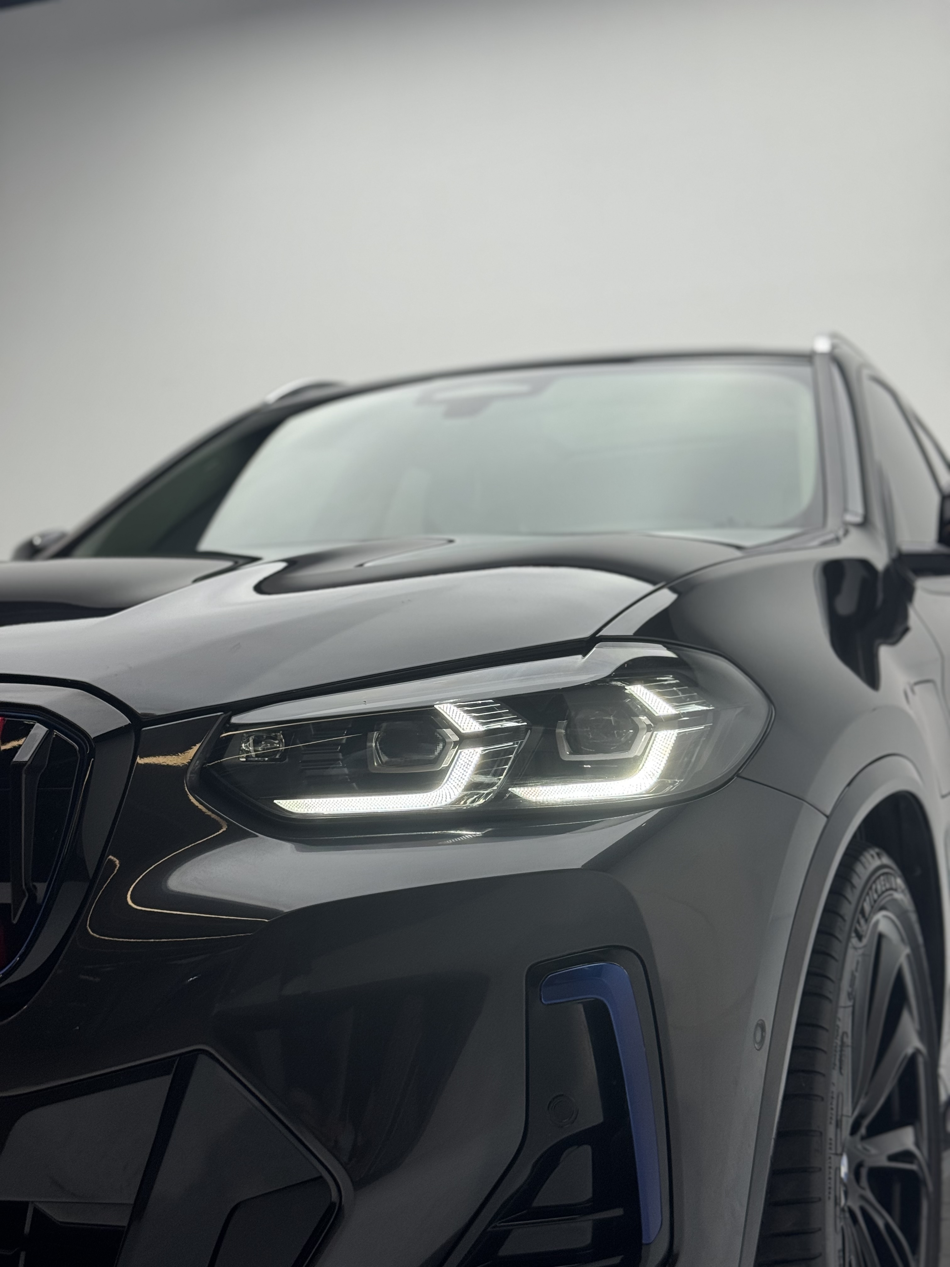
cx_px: 475
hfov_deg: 30.3
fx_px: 1756
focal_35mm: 48
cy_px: 634
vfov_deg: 39.7
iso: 64
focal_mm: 6.76
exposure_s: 1/425
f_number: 1.78
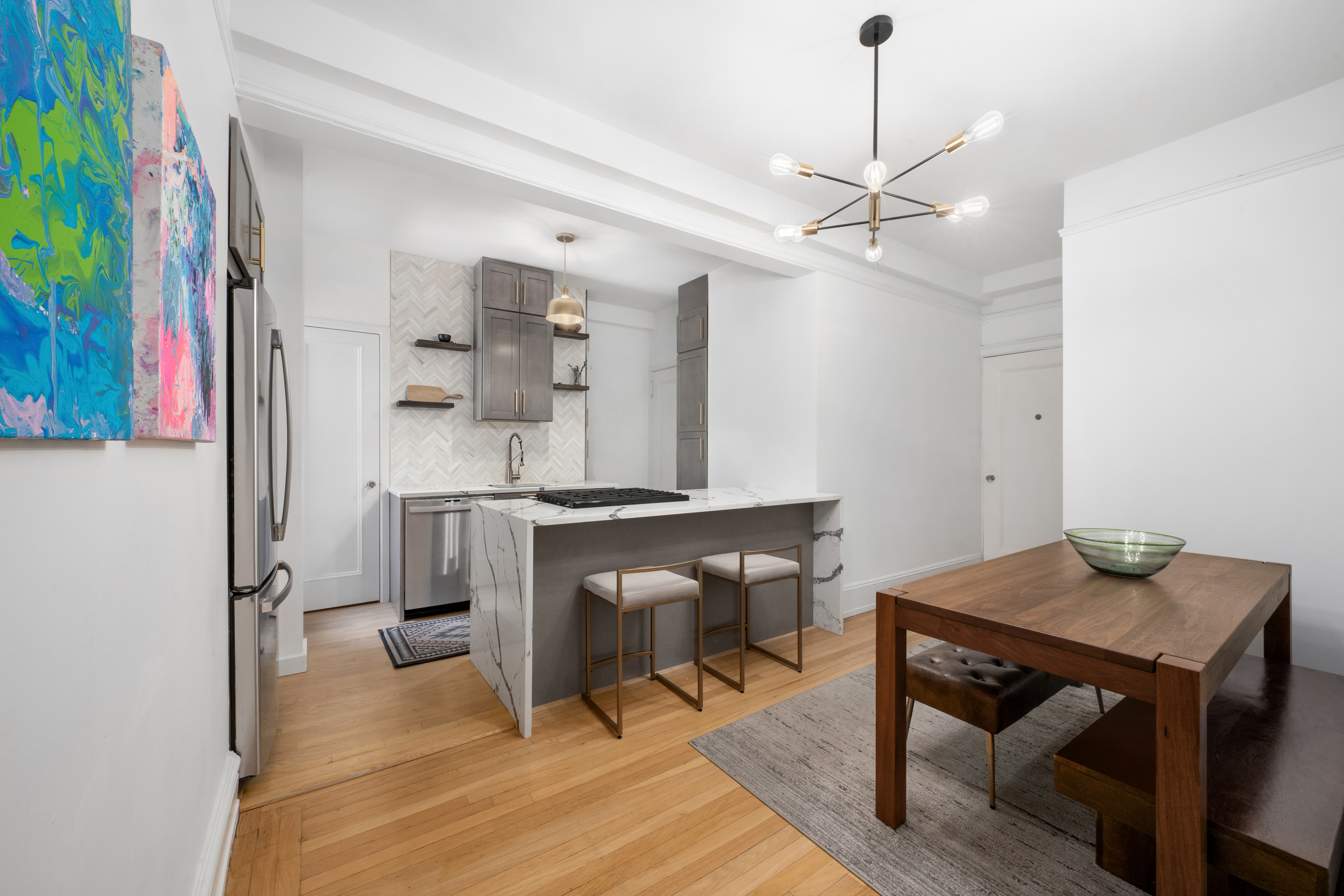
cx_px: 672
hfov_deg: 104.3
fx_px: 523
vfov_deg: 81.2
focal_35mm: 14
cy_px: 448
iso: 500
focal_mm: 14
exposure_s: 2
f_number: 16
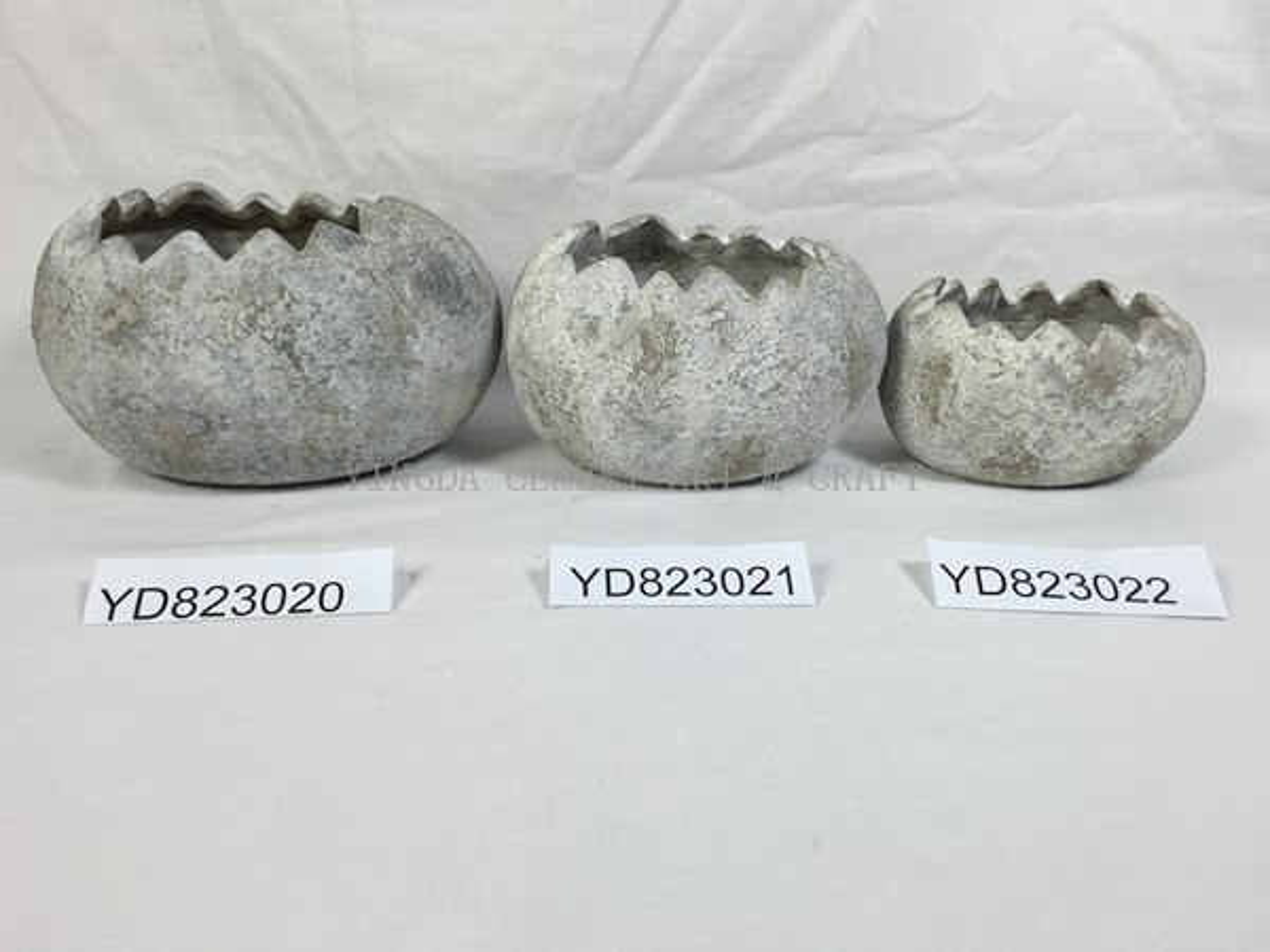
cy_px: 476
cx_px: 635
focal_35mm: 29
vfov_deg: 48.2
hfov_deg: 61.7
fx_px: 1064
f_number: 2.2
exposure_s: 1/100
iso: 32
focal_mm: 4.15
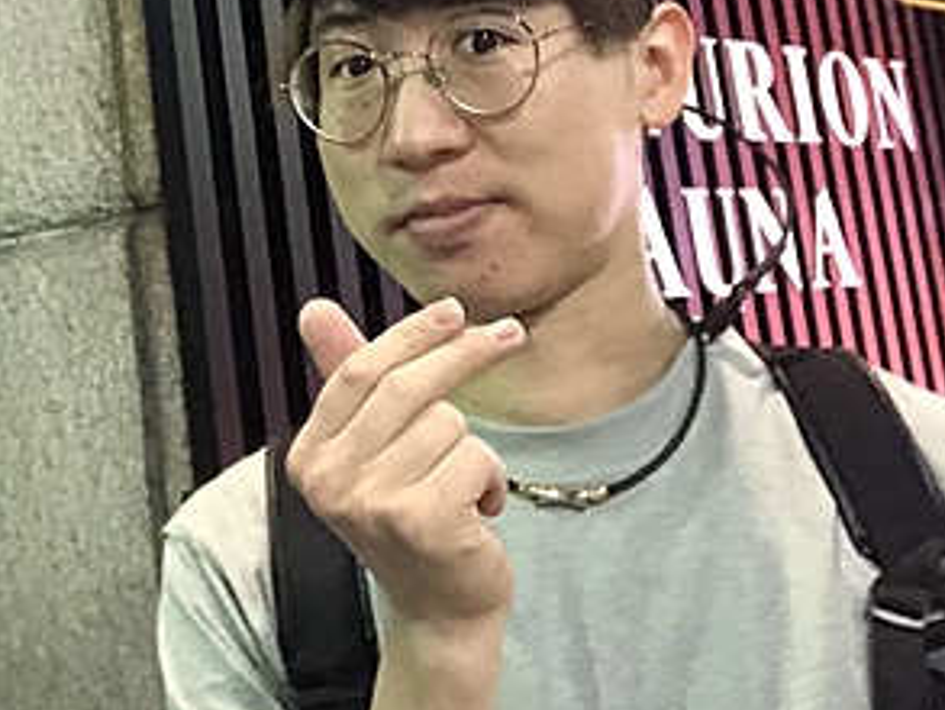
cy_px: -24
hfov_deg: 27.2
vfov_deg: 20.3
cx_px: 171
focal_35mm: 70
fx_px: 1912
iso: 800
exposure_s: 1/17
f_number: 2.2
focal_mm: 2.87
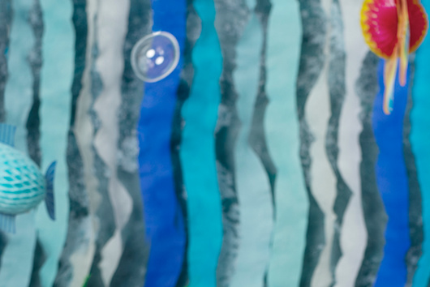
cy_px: 518
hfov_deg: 11.3
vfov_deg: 7.4
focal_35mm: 181
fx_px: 2163
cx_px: 273
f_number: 4.5
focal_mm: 50
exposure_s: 1/200
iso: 100
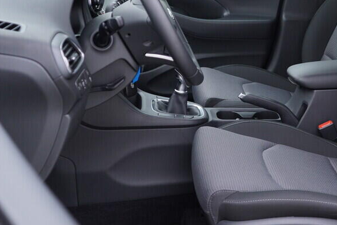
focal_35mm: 63
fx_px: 590
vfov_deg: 21.5
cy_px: 71
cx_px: 271
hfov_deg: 31.1
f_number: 2.8
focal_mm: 24
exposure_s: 1/40
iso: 160
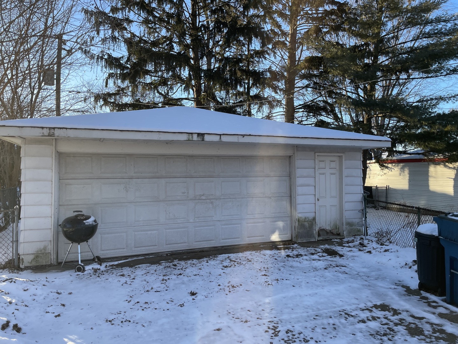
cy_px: 172
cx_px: 229
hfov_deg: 67.3
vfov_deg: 53.1
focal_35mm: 26
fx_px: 344
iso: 32
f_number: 1.6
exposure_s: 1/769
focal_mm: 4.2
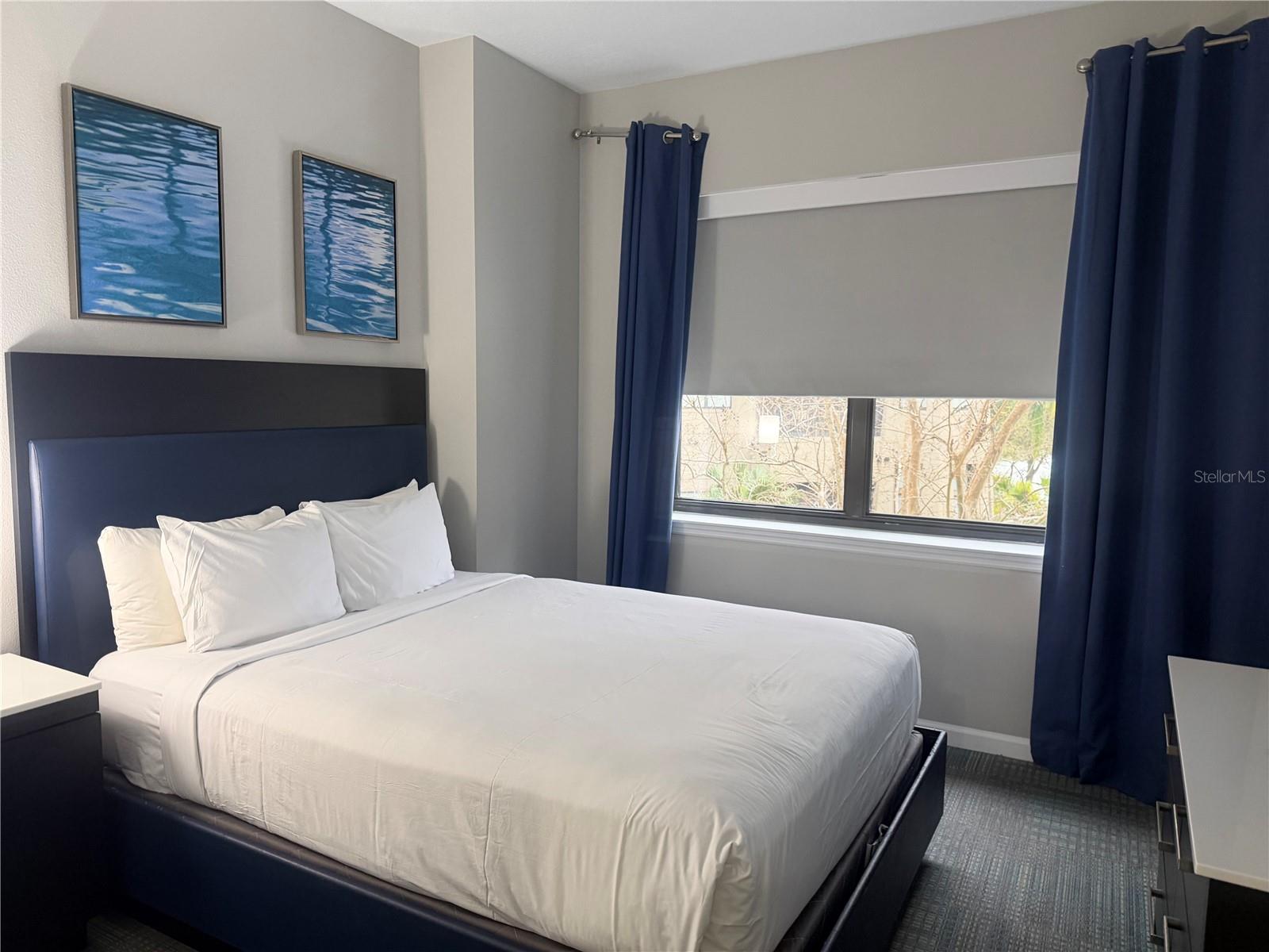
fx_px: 880
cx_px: 634
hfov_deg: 71.6
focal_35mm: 24
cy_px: 476
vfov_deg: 56.8
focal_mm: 6.76
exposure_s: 1/60
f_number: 1.78
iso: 320
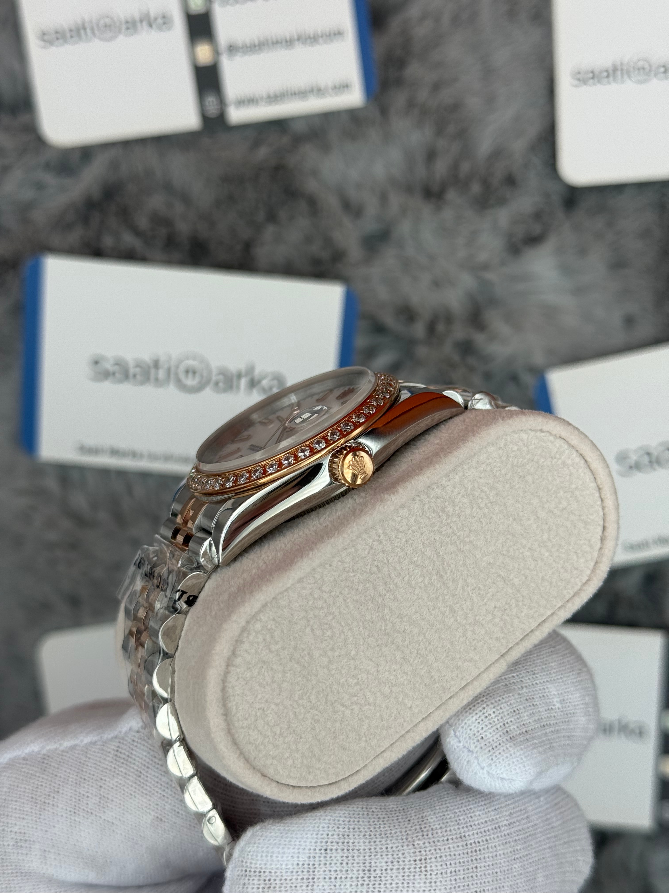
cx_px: 334
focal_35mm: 48
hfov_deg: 30.3
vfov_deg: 39.7
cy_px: 446
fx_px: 1237
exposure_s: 1/1055
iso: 64
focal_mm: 6.76
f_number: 1.78
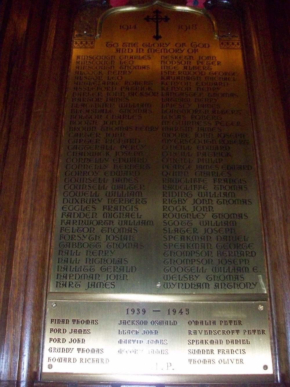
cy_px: 194
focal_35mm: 37
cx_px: 145
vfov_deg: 50.1
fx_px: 413
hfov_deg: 38.7
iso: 400
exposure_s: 1/128
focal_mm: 6.2
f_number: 2.8
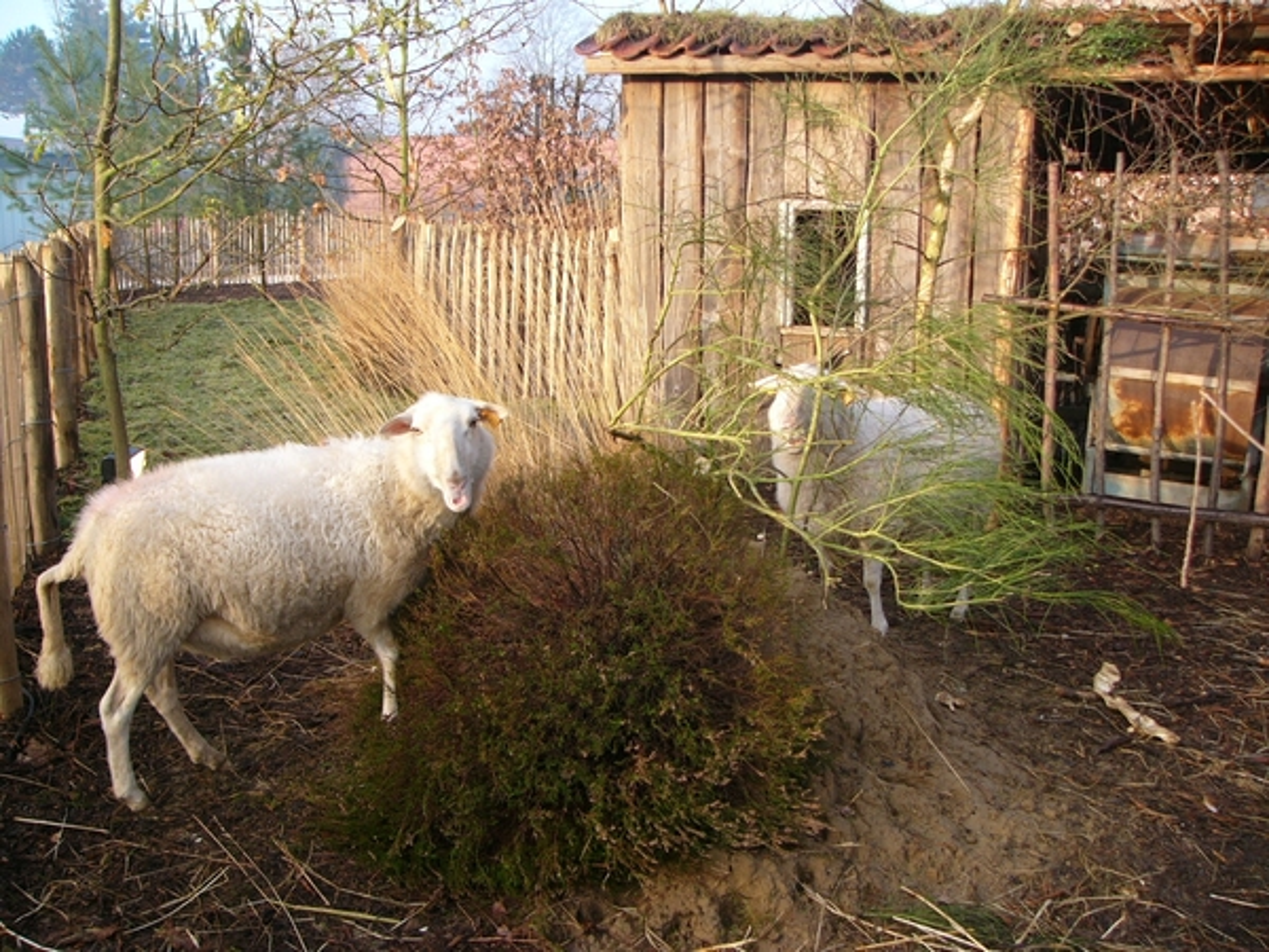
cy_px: 476
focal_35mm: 36
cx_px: 634
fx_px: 1320
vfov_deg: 39.7
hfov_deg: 51.4
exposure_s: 1/80
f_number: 2.8
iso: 50
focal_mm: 6
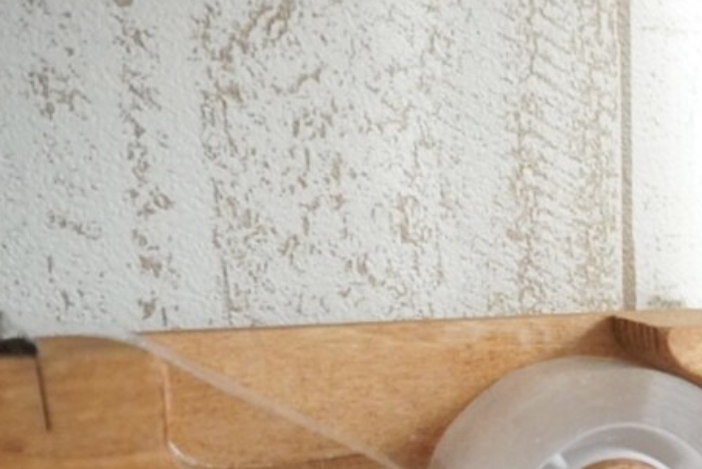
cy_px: 407
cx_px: 899
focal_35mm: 68
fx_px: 1327
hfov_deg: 25.7
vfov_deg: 19.7
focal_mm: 16
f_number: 4
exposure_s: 1/1250
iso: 6400
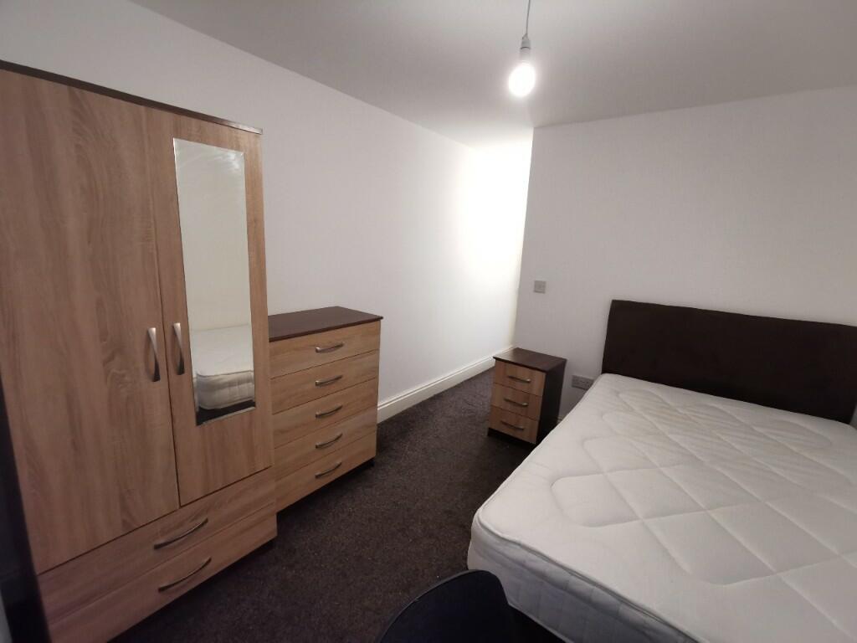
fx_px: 396
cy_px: 322
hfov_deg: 94.5
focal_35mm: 16
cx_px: 428
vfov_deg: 78.1
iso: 400
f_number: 2.2
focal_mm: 2.35
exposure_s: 1/30
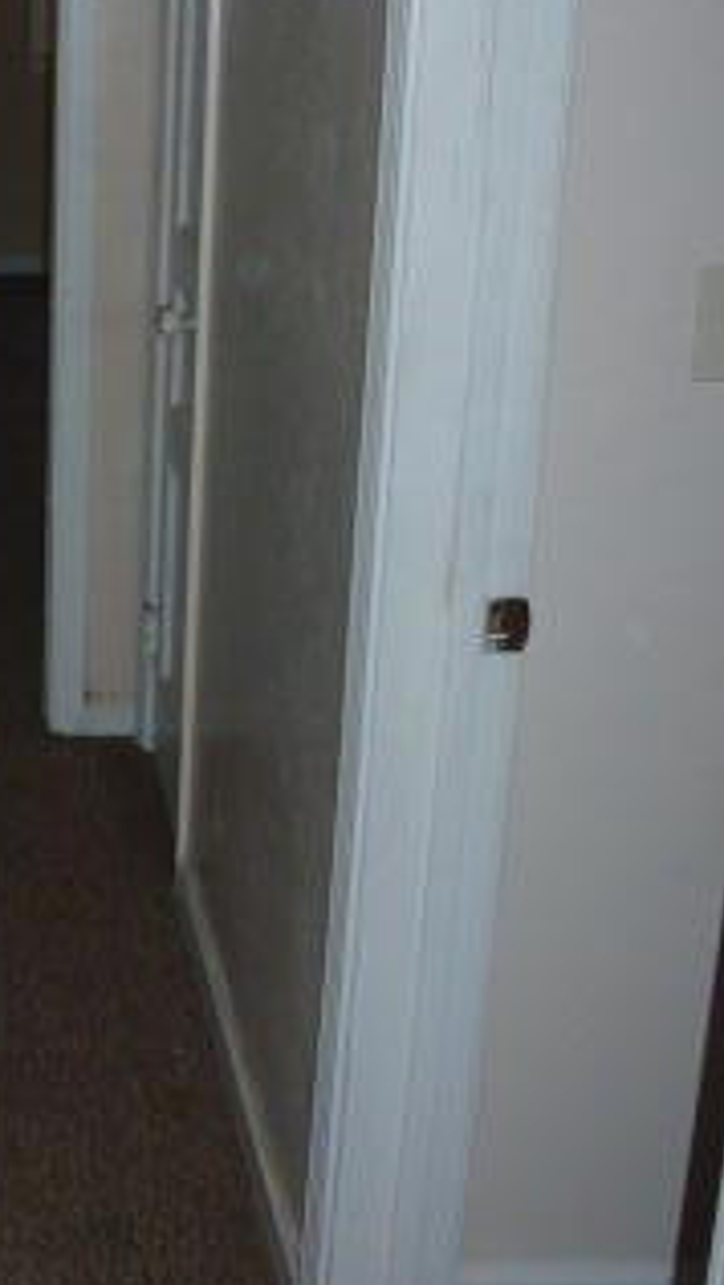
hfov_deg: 20.8
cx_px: -187
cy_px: 431
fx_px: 1807
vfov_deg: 38.7
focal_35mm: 53
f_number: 3.3
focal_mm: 4.3
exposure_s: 1/60
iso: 160
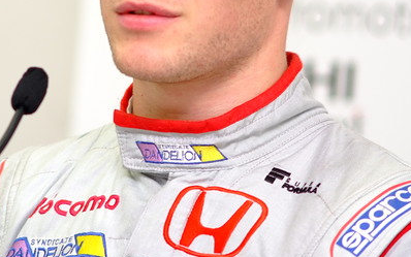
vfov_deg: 2.6
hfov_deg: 4.2
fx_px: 5580
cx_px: 116
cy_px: 13
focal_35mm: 498
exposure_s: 1/125
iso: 400
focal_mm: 180
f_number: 2.8
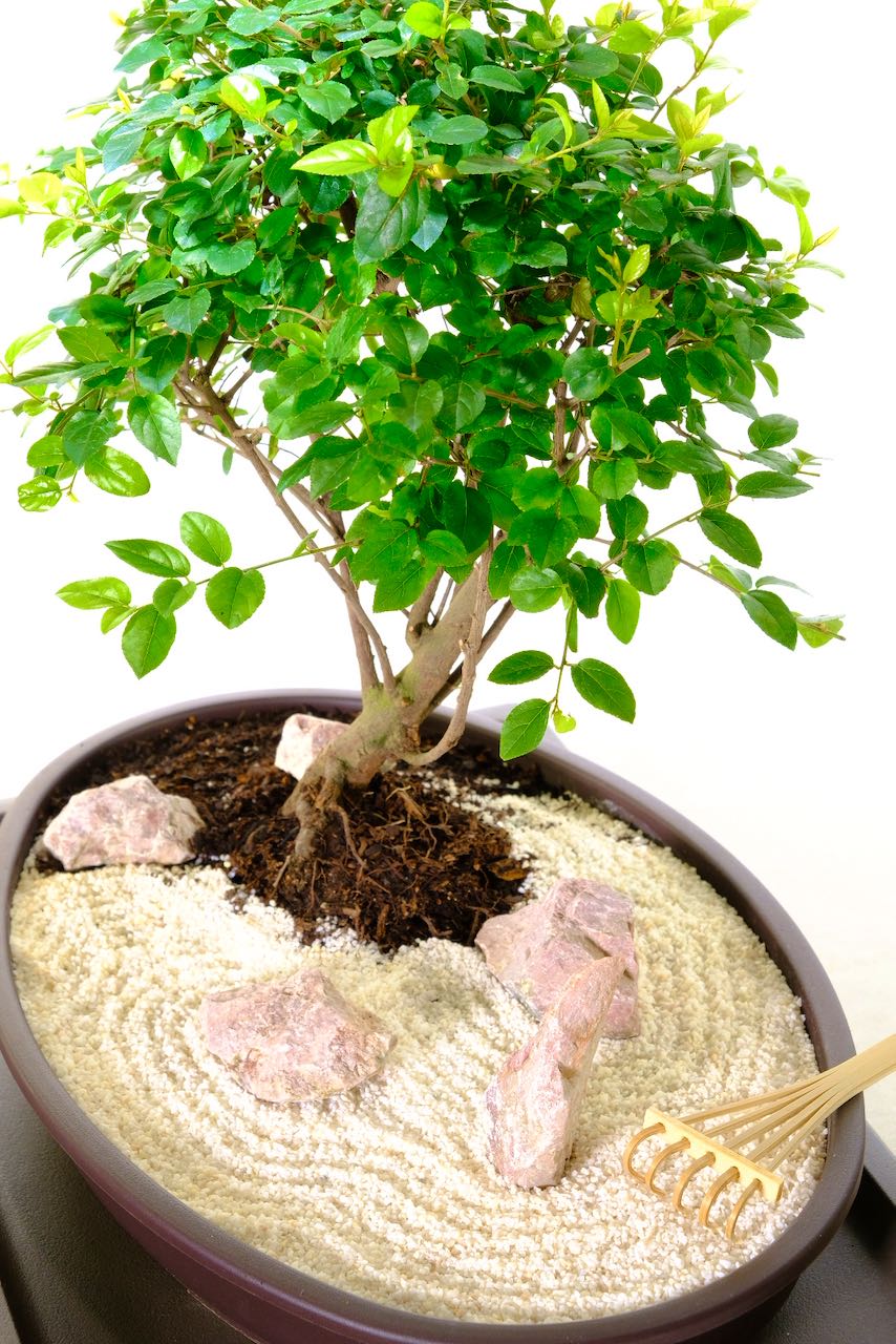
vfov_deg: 30.1
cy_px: 672
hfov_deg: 20.3
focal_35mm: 67
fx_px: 2500
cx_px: 448
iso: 1000
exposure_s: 1/15
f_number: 11
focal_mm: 44.4
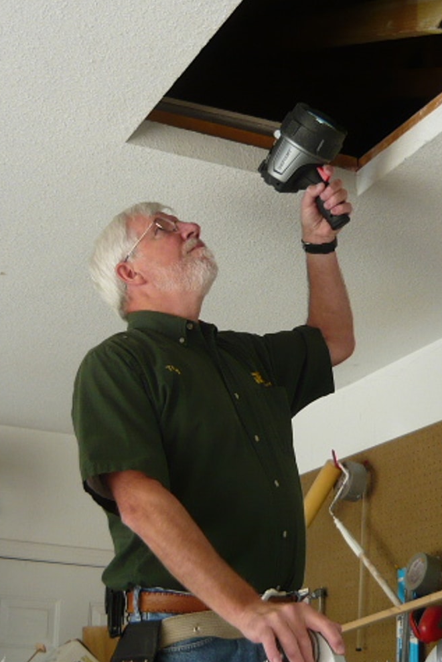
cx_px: 223
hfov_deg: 21.6
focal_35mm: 63
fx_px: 1160
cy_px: 329
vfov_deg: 31.9
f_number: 2.8
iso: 100
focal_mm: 5.5
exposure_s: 1/80
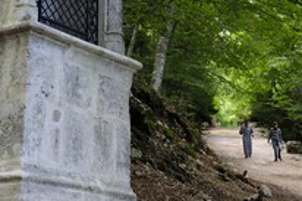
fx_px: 821
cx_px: 119
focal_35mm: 98
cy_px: 22
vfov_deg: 13.8
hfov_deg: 20.8
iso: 800
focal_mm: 48
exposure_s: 1/100
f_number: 5
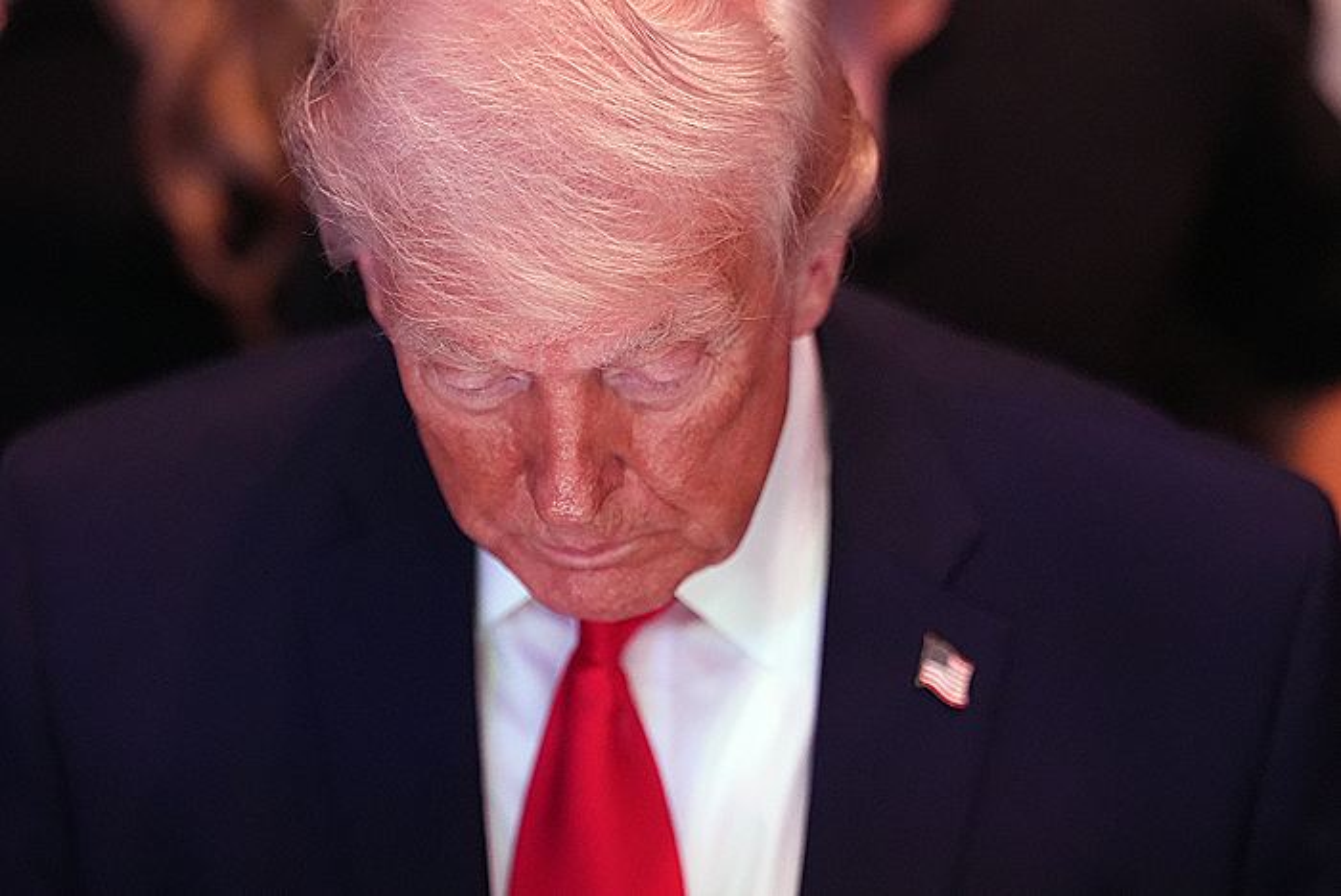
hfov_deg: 14.4
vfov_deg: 9.7
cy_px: 448
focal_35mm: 142
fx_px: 5294
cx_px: 670
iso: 4000
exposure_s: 1/500
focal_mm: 95
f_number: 2
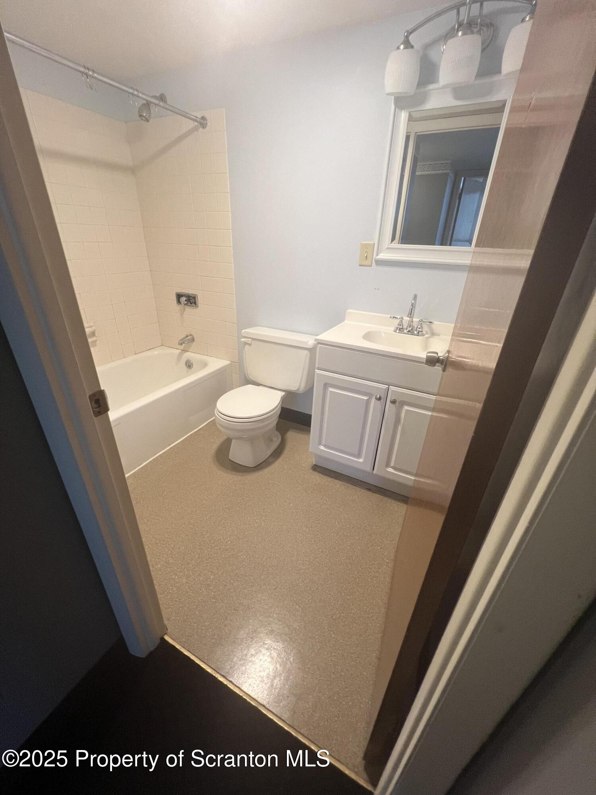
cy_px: 398
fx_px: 298
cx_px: 298
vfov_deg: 106.2
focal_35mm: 13
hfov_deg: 89.9
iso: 200
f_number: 1.8
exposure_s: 1/120
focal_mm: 1.57
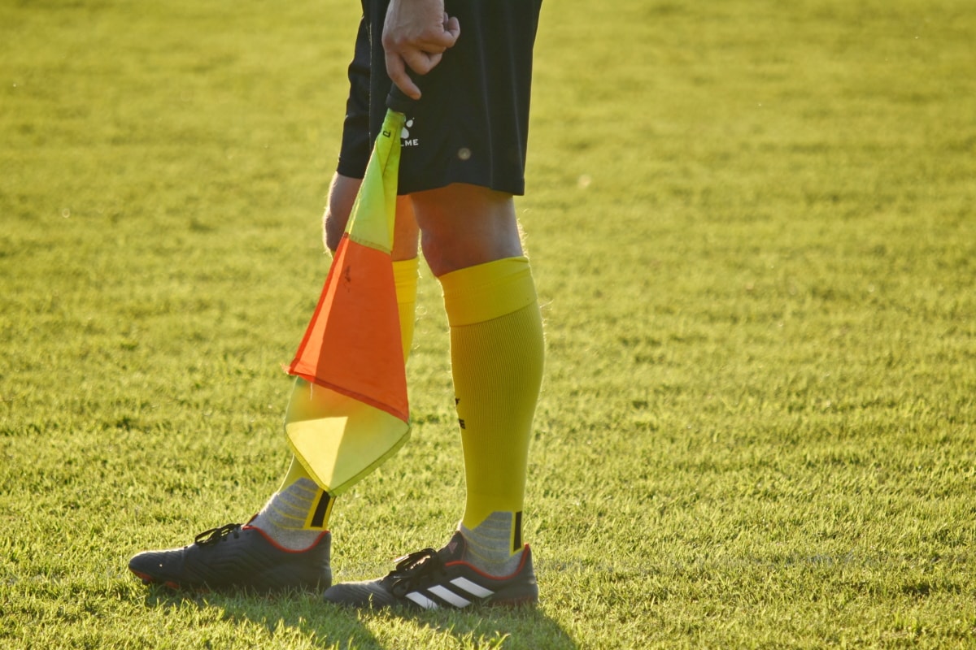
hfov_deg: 4.6
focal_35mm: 450
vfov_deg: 3.1
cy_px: 325
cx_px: 488
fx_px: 12199
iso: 200
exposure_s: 1/640
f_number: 6.3
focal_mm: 300
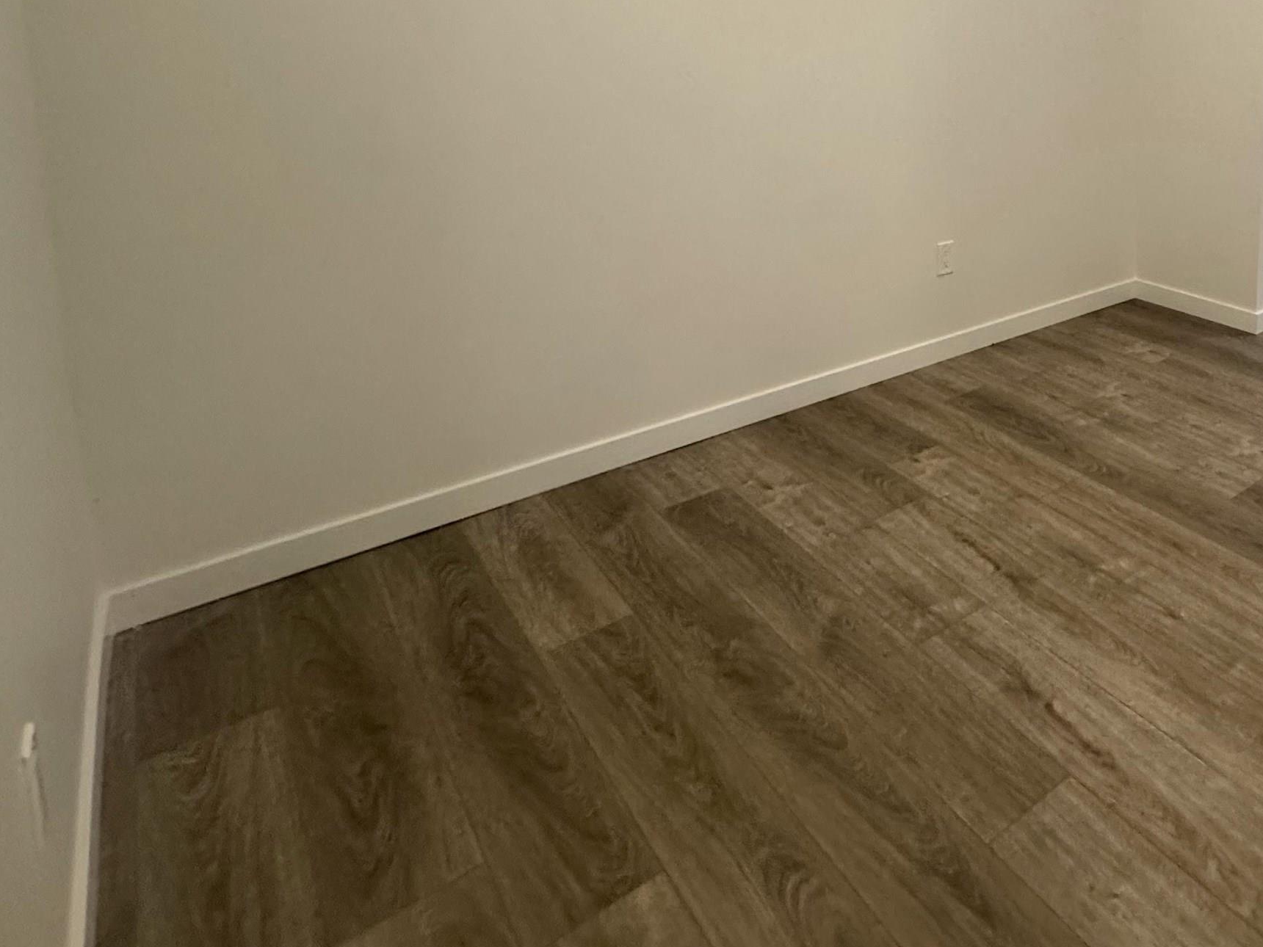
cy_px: 136
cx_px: 1032
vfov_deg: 50.1
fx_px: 912
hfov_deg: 62.7
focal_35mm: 25
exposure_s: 1/120
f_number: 2.2
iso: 320
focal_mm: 2.22
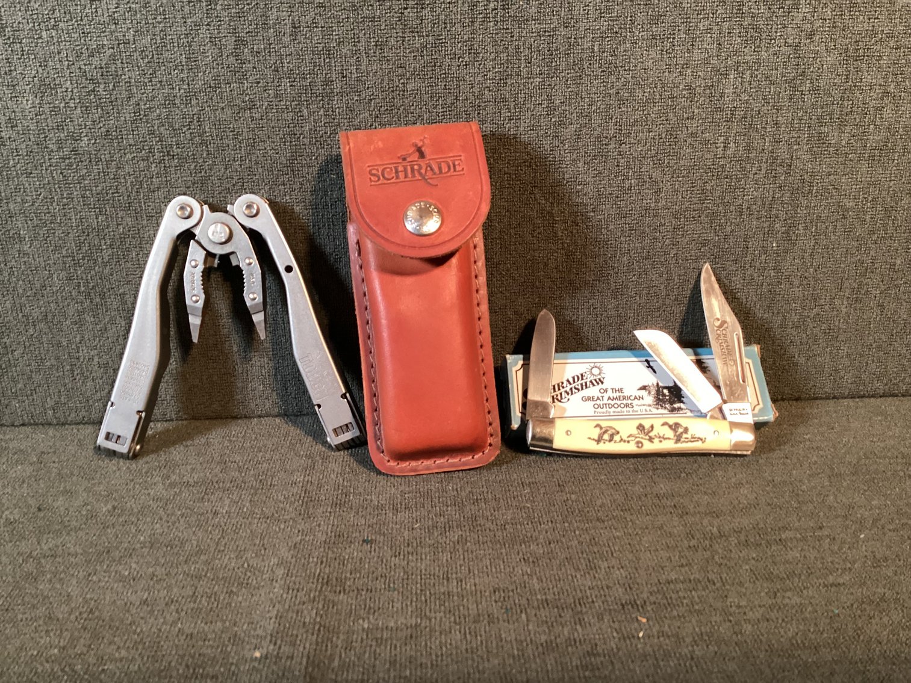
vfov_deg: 45.4
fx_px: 816
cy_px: 342
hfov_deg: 58.3
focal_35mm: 31
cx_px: 456
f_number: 2.4
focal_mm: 3.3
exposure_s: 1/30
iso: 320
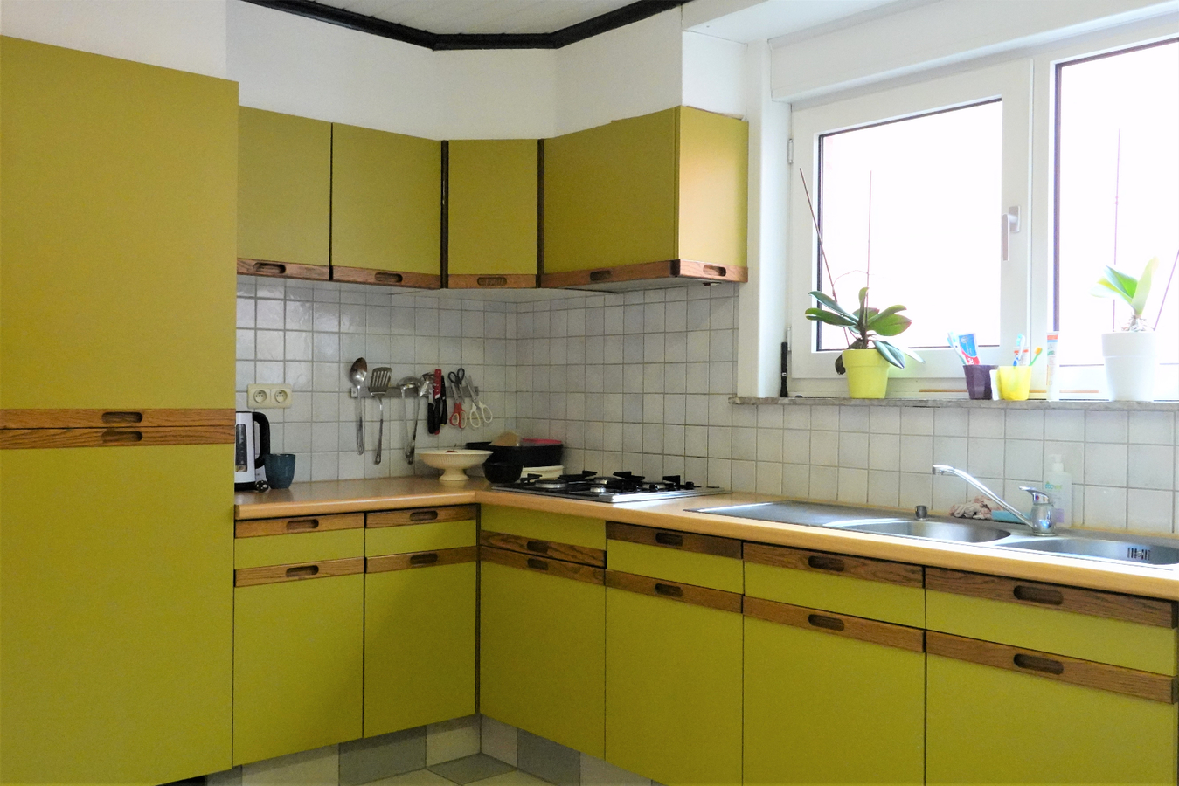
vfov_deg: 38.9
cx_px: 590
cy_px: 393
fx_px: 1114
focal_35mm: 34
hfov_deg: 55.8
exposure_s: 1/40
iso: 4000
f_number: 4
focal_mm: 12.51
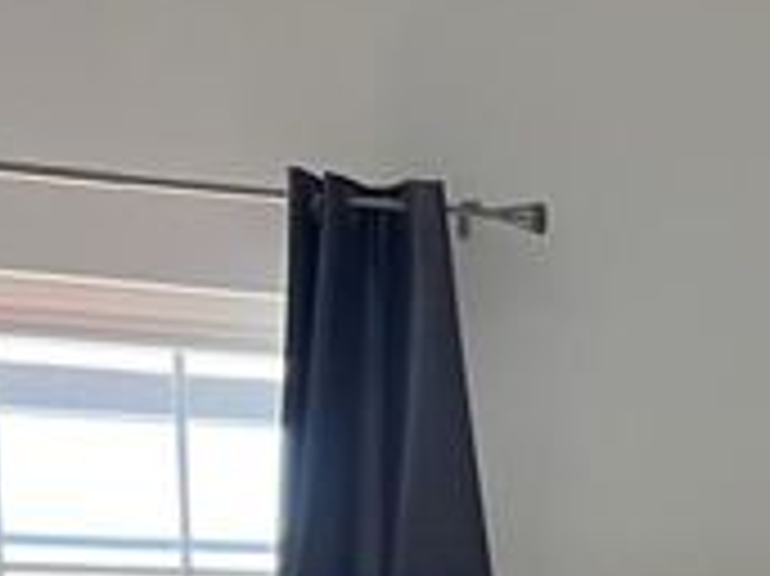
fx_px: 2378
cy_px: 950
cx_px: 1169
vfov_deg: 12.8
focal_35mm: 107
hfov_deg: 16.7
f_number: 1.5
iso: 80
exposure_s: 1/60
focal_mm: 5.7
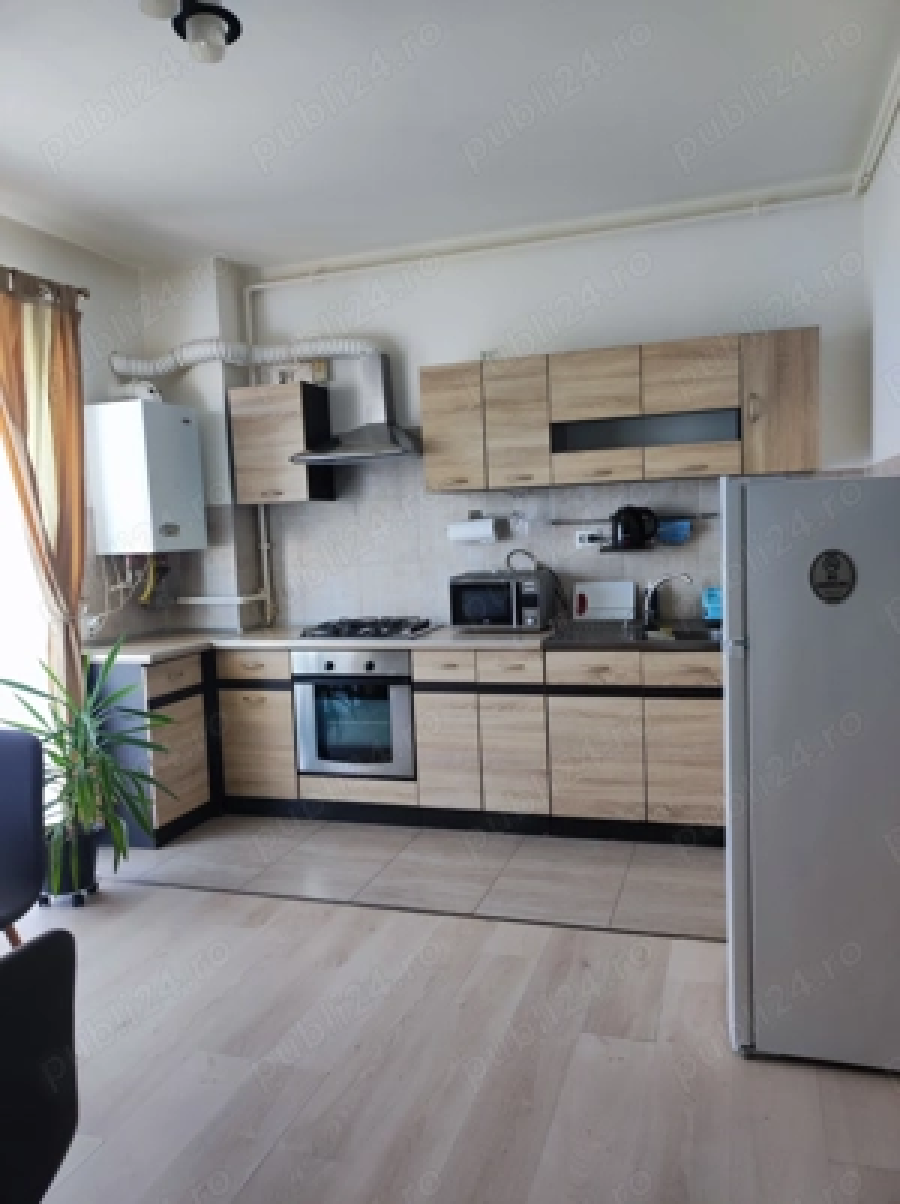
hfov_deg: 54.8
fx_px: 868
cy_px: 602
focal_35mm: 25
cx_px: 450
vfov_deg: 69.4
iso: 234
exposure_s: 1/50
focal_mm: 4.7
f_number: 1.79
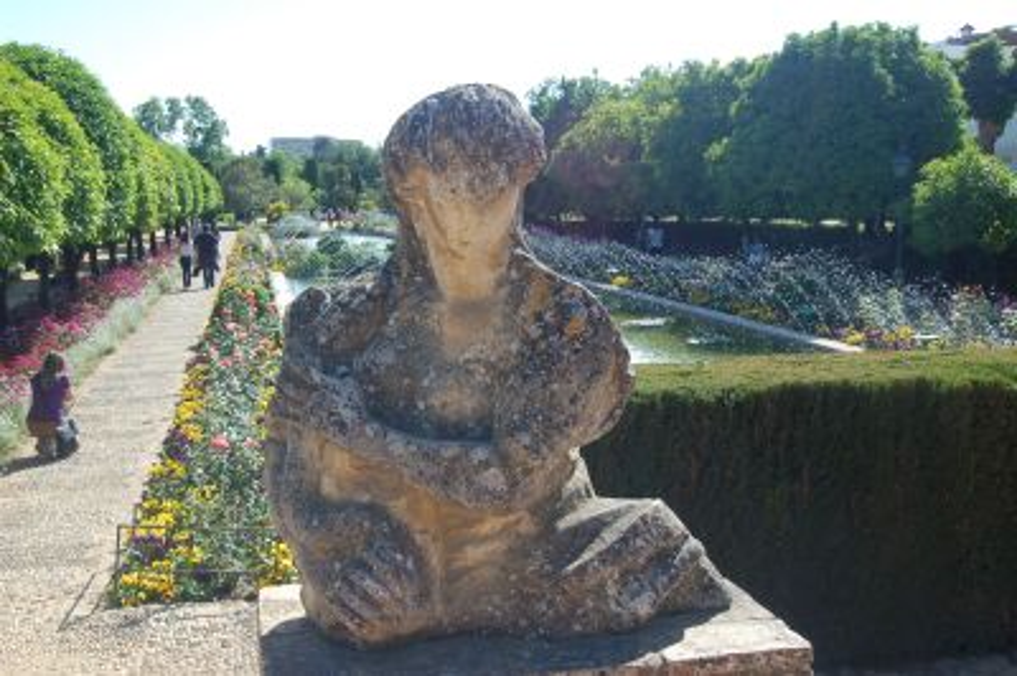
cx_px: 508
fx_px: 1185
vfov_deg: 31.8
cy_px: 338
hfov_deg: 46.4
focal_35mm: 42
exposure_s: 1/250
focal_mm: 28
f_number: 10
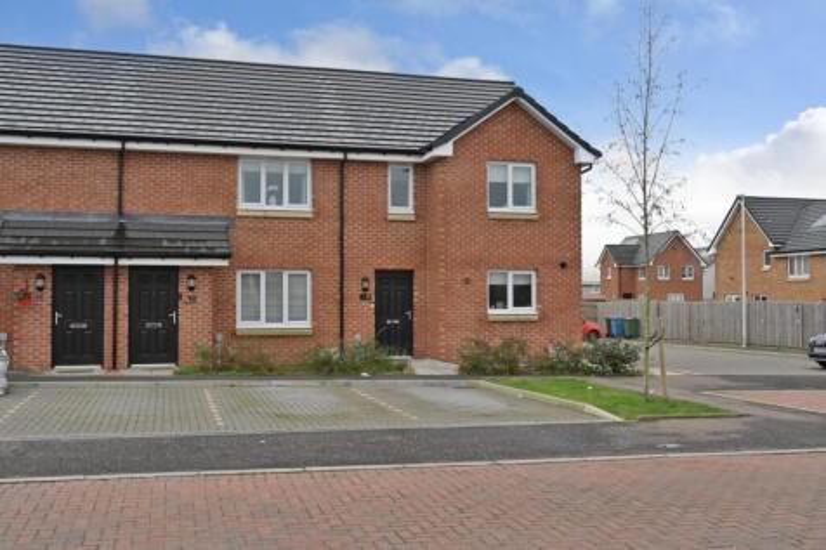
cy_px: 275
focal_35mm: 36
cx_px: 413
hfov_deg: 53.1
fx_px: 826
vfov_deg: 36.8
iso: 2500
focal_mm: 36
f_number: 22
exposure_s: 1/320
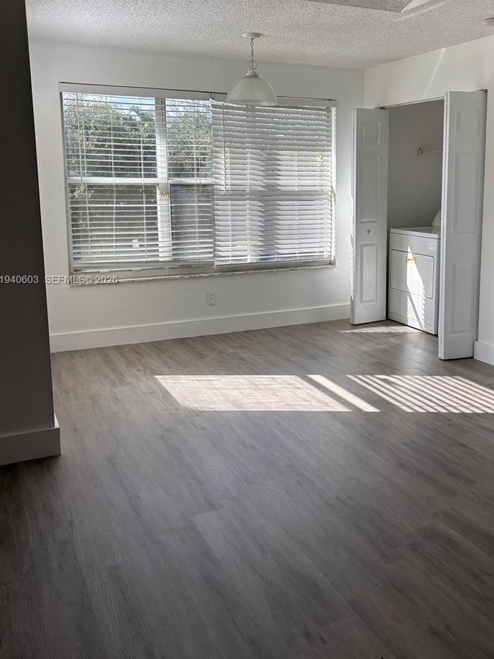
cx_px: 308
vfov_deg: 53.8
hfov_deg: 41.5
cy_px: 281
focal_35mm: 34
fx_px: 647
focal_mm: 5.96
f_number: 1.6
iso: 50
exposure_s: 1/657
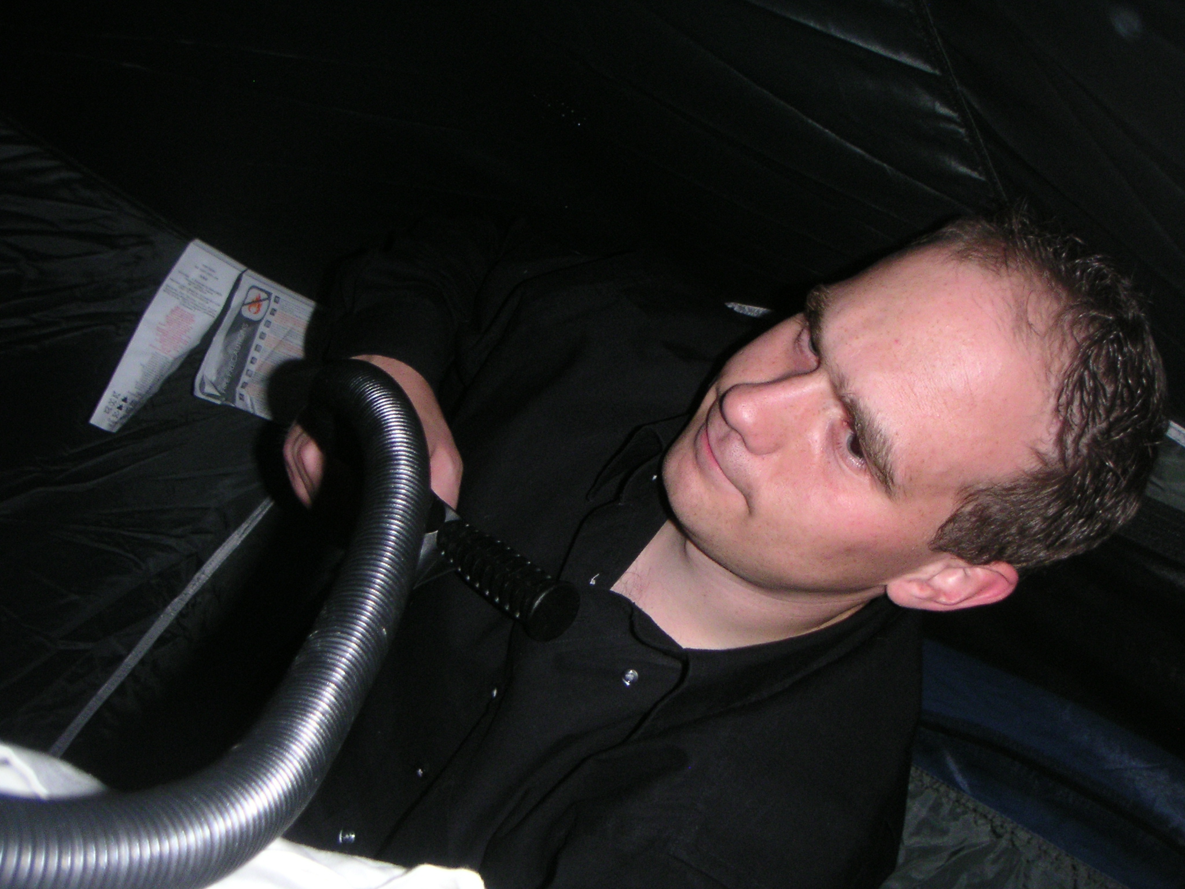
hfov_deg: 49.0
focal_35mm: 38
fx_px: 1301
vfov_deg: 37.7
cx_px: 592
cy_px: 444
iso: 160
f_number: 2.8
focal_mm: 6
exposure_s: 1/45
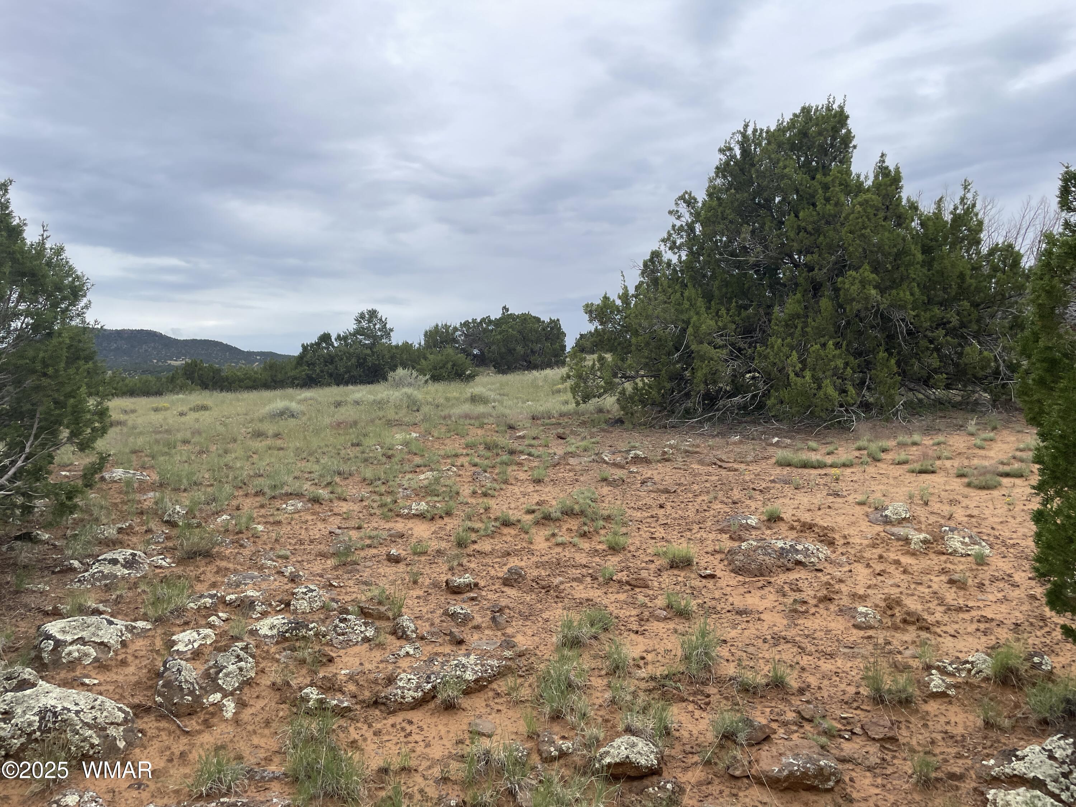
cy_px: 404
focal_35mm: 26
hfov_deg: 67.3
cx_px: 538
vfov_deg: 53.1
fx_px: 808
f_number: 1.6
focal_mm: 4.2
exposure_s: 1/2257
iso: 32
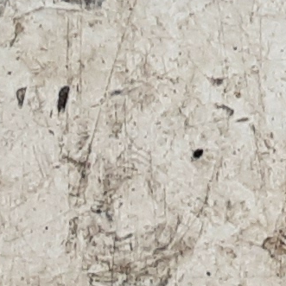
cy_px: -448
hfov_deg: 7.3
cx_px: 419
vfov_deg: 7.0
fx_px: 2197
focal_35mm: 235
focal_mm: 2.91
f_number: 1.9
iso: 40
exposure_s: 1/50
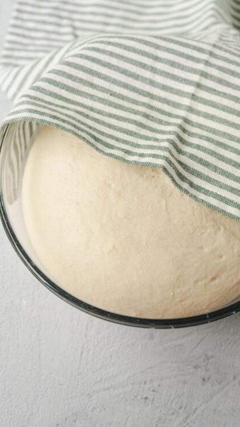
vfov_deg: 39.2
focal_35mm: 53
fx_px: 599
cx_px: 142
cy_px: 213
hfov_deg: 22.6
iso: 125
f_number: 5.6
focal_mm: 50
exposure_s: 1/25
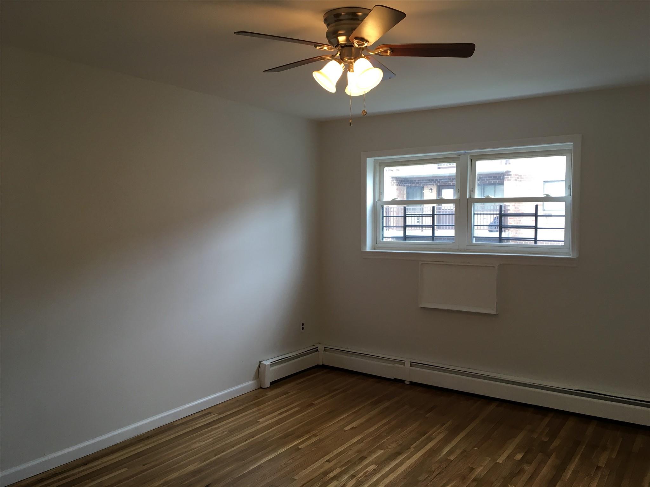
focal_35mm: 29
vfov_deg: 48.2
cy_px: 244
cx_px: 325
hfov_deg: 61.7
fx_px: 545
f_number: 2.2
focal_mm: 4.15
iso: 25
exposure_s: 1/40
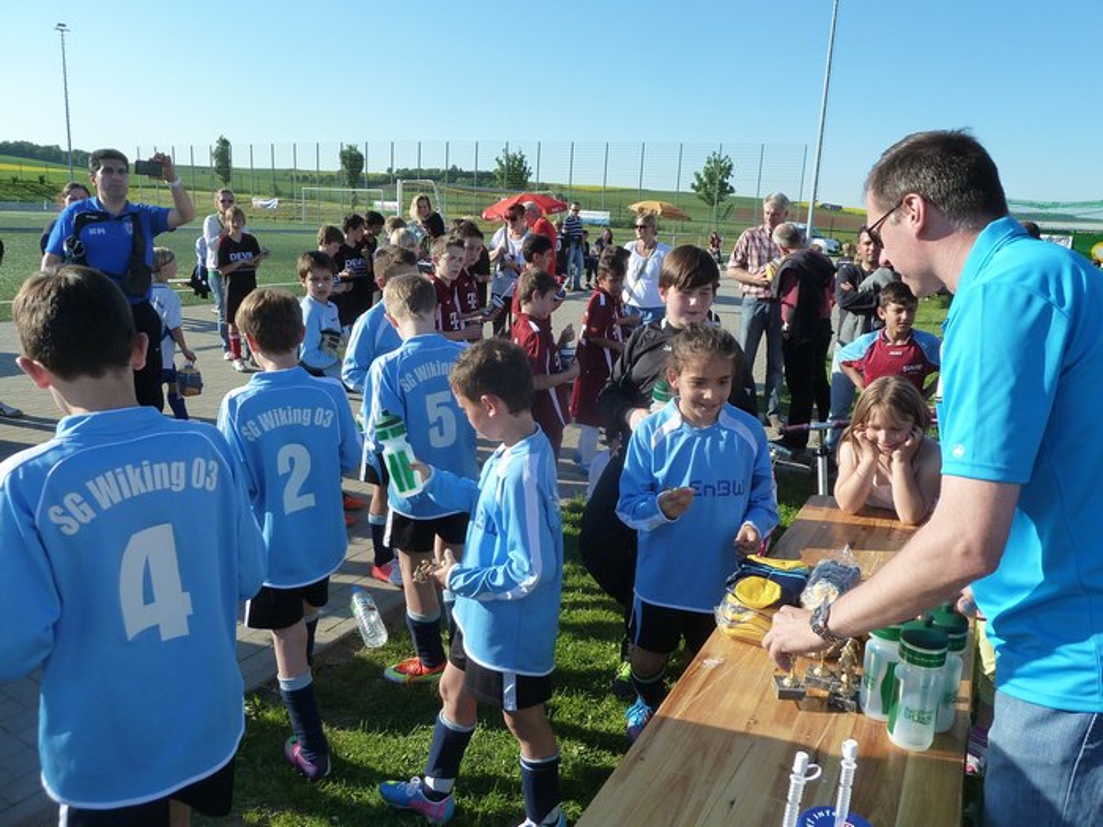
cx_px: 552
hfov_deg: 69.4
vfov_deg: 54.9
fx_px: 797
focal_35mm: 25
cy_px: 414
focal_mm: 4.1
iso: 125
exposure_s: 1/400
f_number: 4
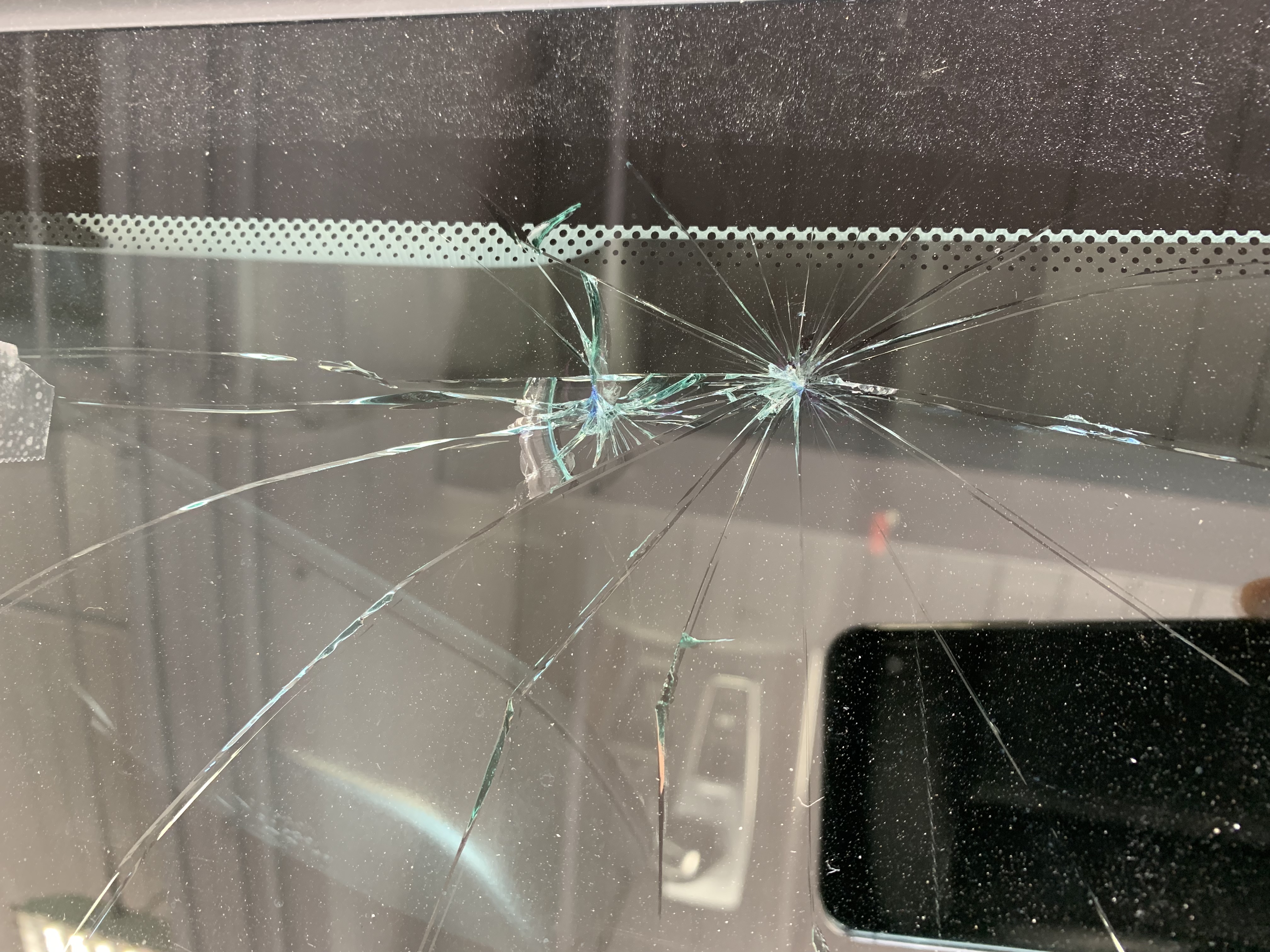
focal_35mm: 26
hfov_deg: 67.3
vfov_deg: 53.1
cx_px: 635
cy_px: 476
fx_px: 954
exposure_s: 1/60
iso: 160
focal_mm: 4.25
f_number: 1.8
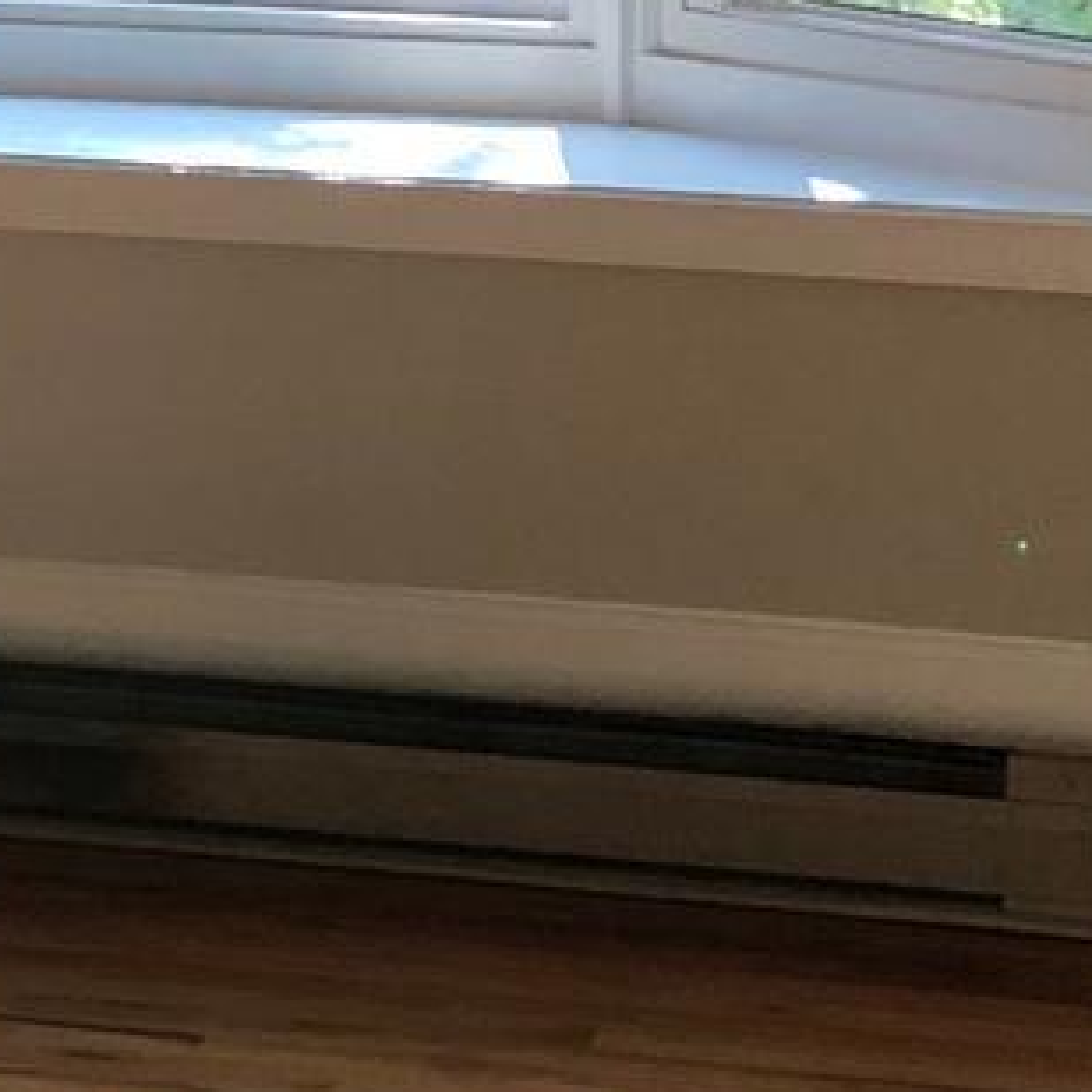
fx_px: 5853
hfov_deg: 10.5
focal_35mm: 164
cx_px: -106
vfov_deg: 10.6
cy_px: -46
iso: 40
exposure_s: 1/30
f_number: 1.8
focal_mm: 3.99
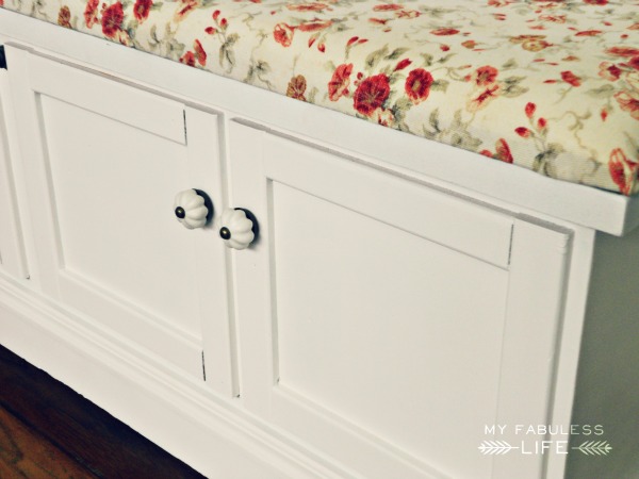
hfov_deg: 34.3
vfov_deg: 26.1
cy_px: 240
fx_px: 1034
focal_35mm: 56
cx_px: 320
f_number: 4.9
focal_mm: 10
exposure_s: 1/40
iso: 80
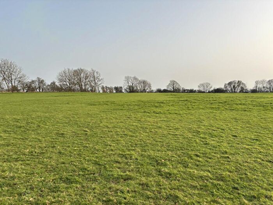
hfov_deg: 67.3
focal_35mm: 26
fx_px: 205
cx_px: 136
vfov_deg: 53.1
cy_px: 102
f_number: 1.6
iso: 50
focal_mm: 5.96
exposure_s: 1/622
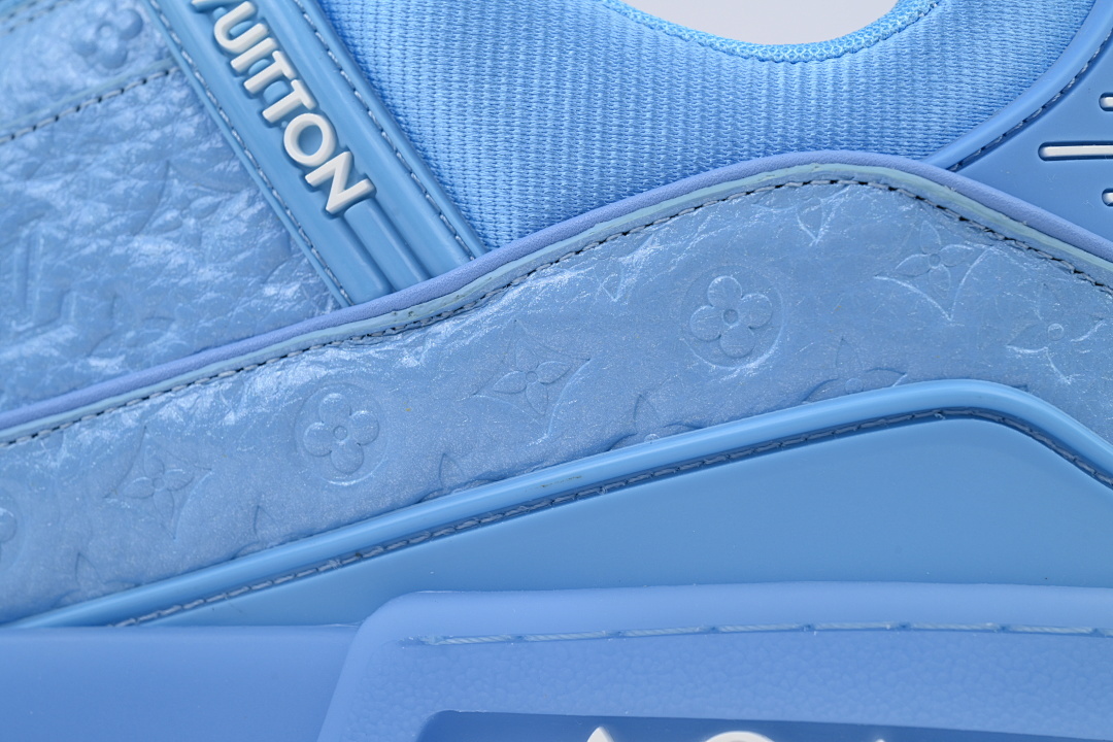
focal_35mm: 99
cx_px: 556
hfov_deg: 20.6
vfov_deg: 13.8
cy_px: 371
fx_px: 3061
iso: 400
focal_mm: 99
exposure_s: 1/100
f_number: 11
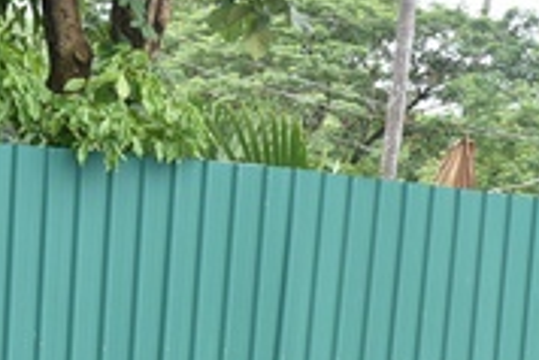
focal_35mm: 212
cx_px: 981
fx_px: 3177
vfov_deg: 6.4
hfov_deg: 9.2
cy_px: 473
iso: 320
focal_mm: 58
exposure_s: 1/160
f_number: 5.6
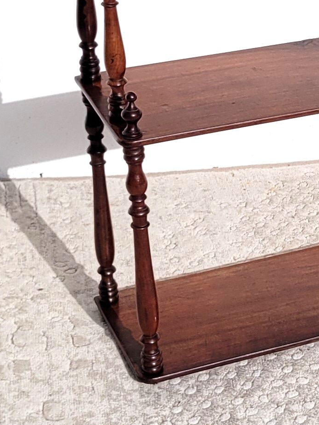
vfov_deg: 17.1
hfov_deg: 12.7
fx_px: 1401
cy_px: 61
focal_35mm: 114
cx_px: 369
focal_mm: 5.4
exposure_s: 1/5228
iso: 40
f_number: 1.8
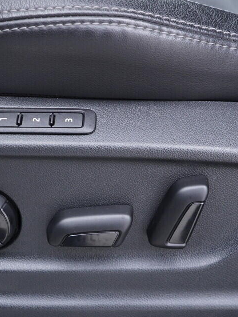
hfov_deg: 26.1
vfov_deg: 34.3
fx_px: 513
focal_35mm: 56
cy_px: 168
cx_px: 94
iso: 320
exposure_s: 1/40
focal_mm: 24
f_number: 2.8
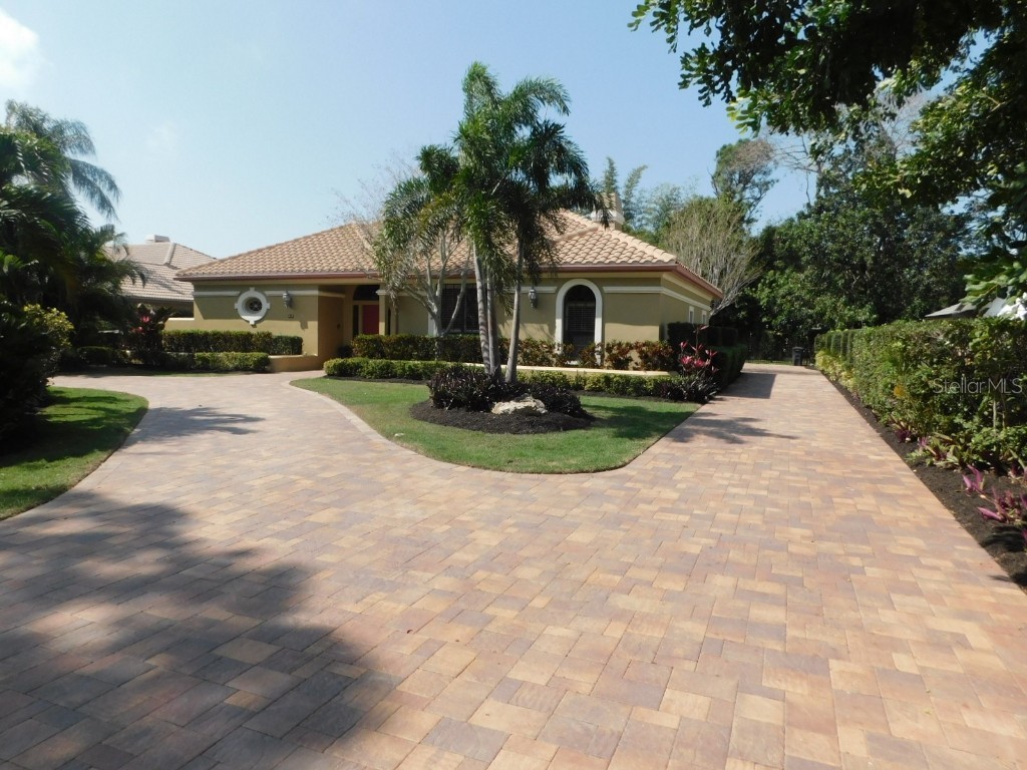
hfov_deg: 73.9
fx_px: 682
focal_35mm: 23
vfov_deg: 58.9
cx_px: 514
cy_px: 385
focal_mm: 4
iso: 125
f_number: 3
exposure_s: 1/1500
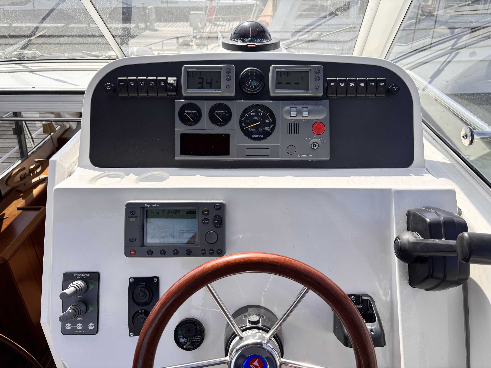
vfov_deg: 53.1
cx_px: 246
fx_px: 369
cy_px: 184
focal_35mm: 26
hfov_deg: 67.3
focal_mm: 5.96
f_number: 1.6
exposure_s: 1/2151
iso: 50
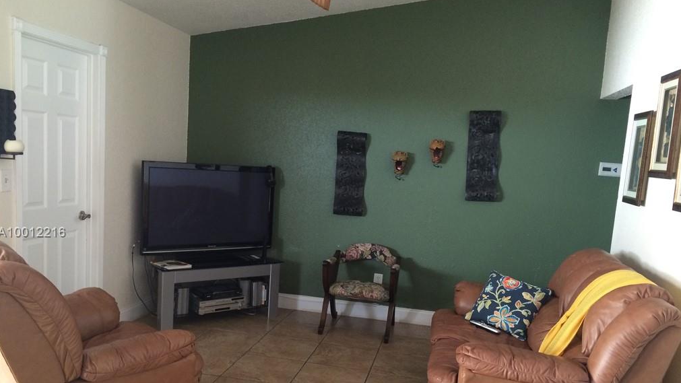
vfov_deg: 36.5
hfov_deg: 61.0
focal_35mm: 32
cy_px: 233
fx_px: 578
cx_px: 340
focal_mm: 4.15
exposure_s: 1/30
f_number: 2.2
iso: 125
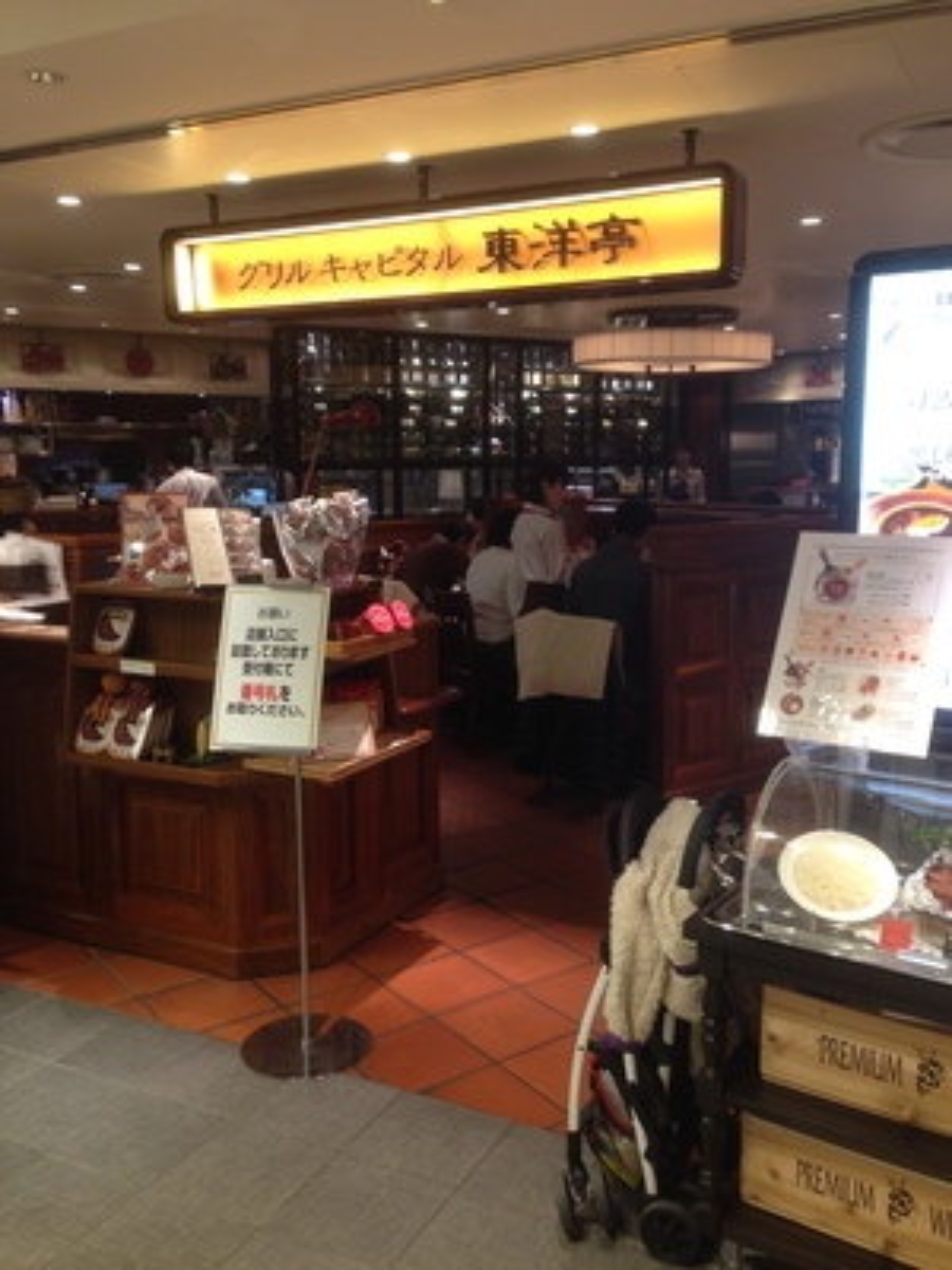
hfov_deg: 42.9
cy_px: 635
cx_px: 476
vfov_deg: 55.4
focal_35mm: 33
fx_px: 1210
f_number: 2.4
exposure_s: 1/20
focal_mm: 4.12
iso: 64
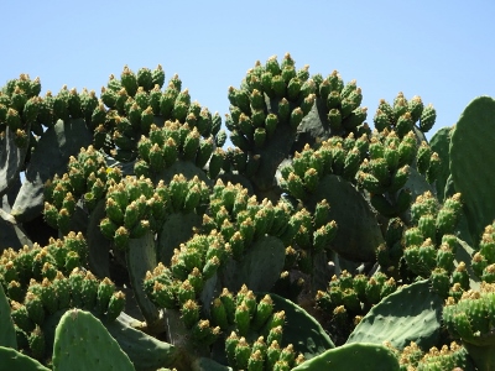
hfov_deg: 18.7
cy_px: 186
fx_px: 1501
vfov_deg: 14.1
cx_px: 248
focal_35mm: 105
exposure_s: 1/250
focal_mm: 17.97
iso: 80
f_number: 5
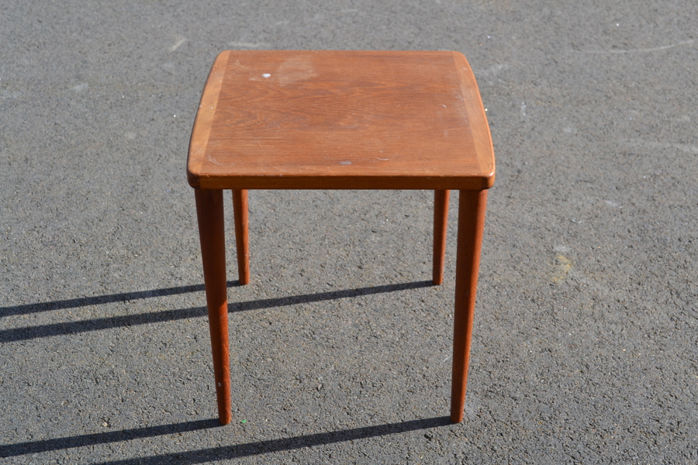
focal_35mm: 48
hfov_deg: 41.1
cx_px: 349
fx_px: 931
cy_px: 232
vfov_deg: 28.1
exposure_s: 1/200
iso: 100
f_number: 7.1
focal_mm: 32
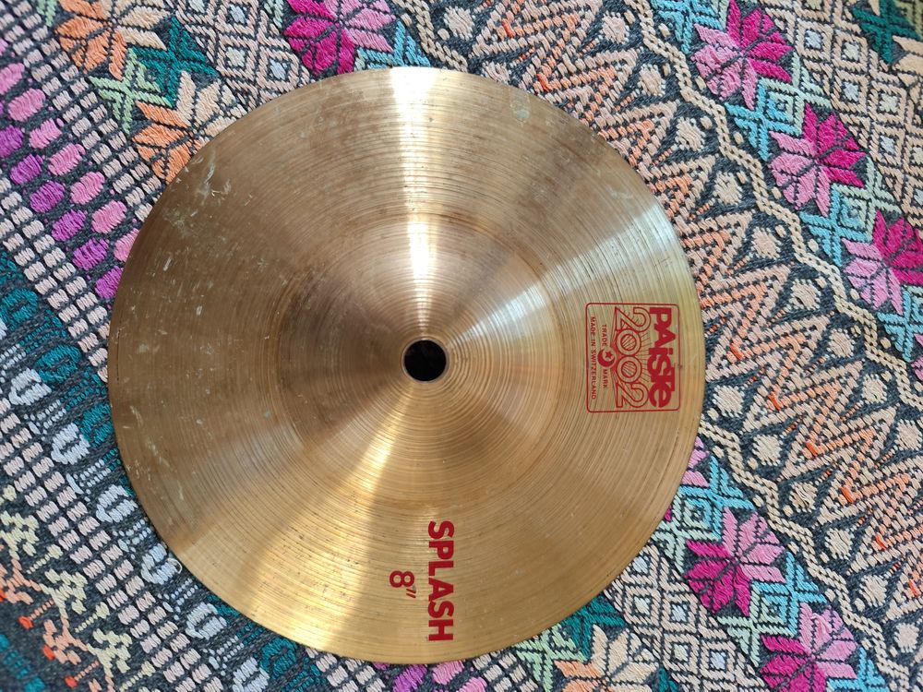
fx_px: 613
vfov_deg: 58.9
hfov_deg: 73.9
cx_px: 462
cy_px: 346
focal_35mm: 23
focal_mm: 6.19
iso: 800
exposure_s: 1/50
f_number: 1.65
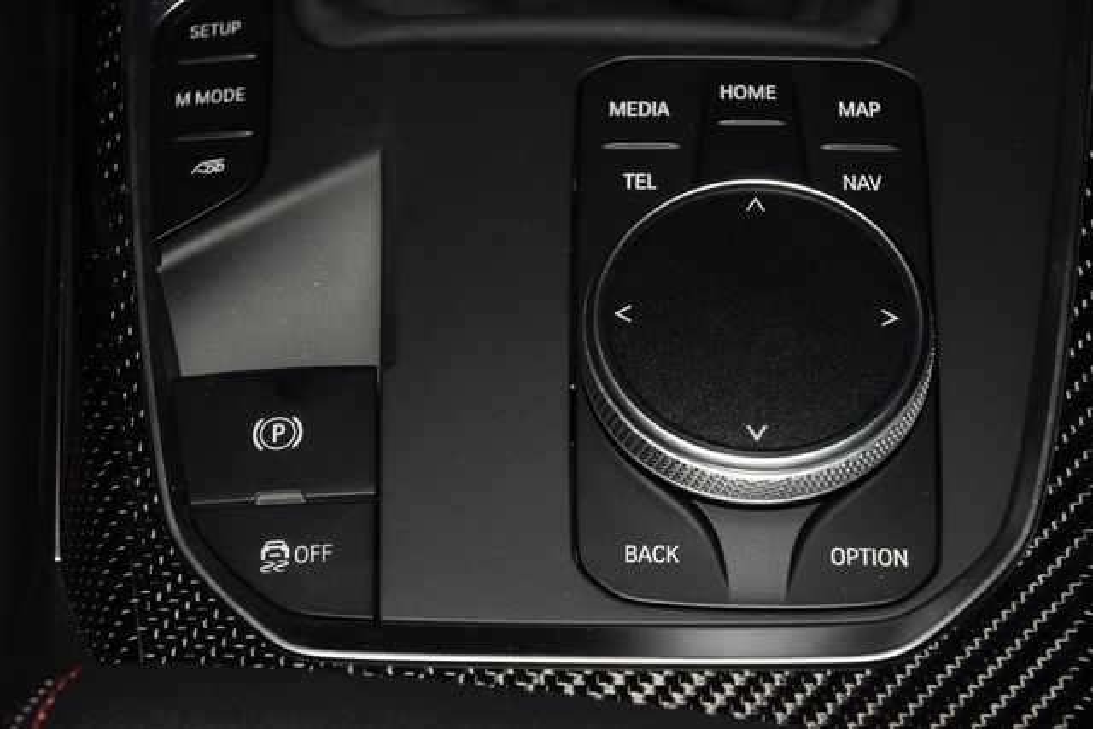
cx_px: 546
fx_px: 3188
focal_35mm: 105
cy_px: 364
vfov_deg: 13.0
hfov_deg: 19.5
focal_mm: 70
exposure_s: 1/125
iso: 100
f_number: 8
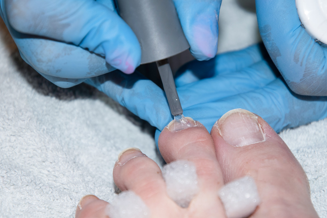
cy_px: 122
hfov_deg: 13.5
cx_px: 168
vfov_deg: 9.0
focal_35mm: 152
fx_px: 1381
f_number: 4.5
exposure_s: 1/125
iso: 320
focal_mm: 80
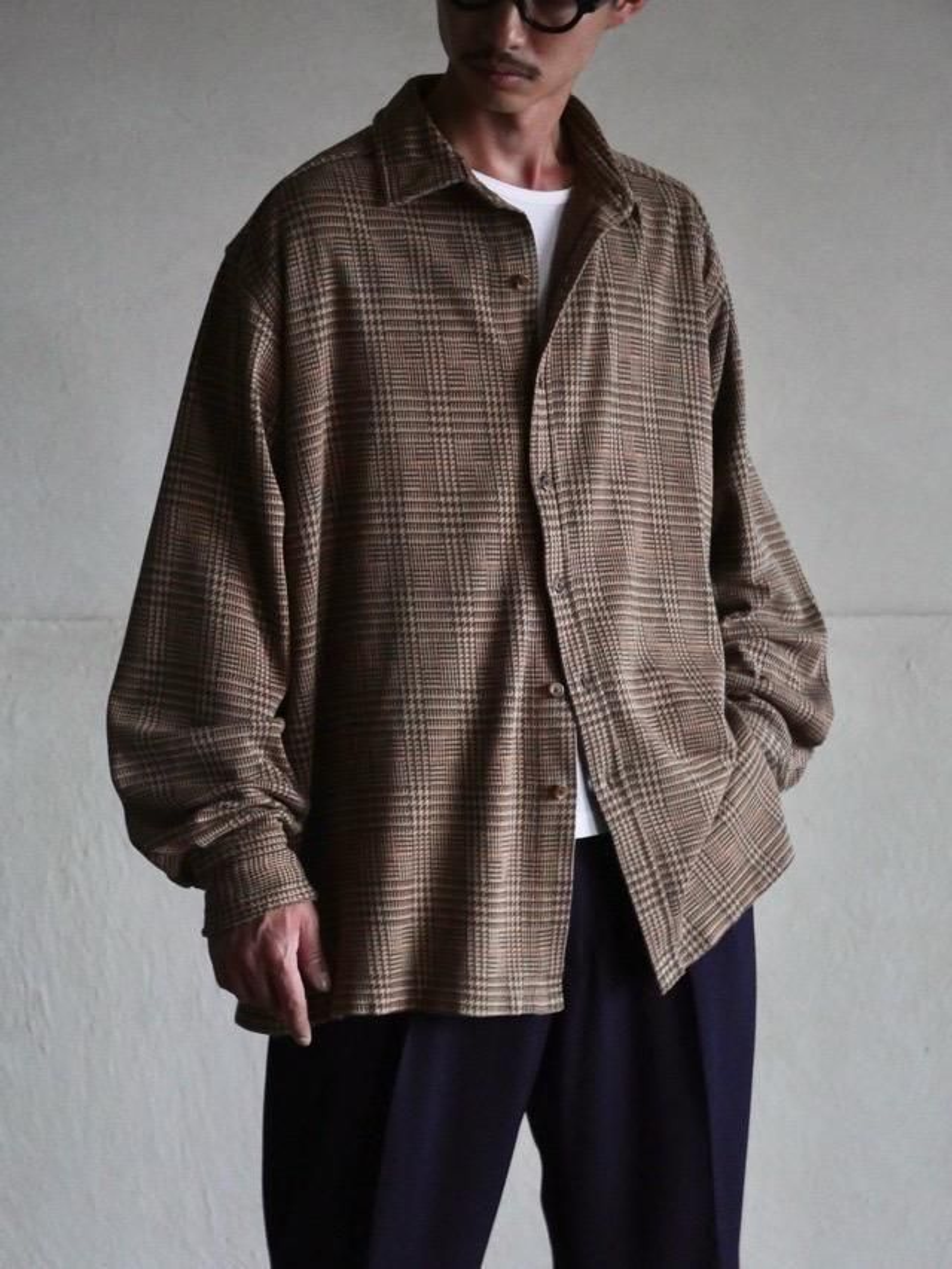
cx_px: 476
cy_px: 634
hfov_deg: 16.8
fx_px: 3226
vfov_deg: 22.3
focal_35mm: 88
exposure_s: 1/8
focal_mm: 44
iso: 3200
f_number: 3.9
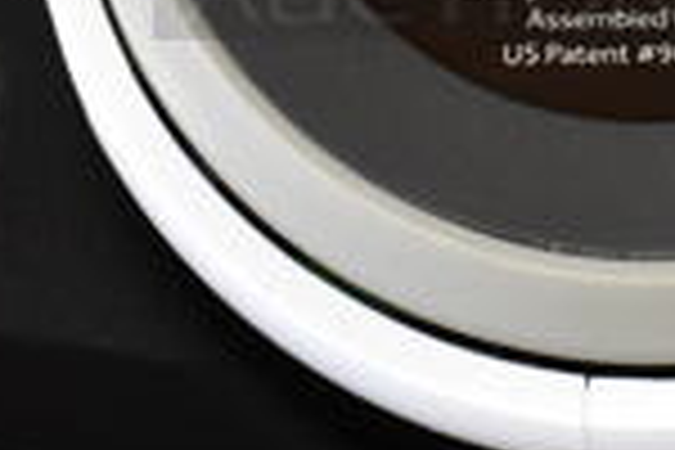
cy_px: -198
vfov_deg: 12.0
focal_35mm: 110
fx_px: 2062
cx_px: 657
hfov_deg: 18.2
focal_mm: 18
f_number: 3.5
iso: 1100
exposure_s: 1/30
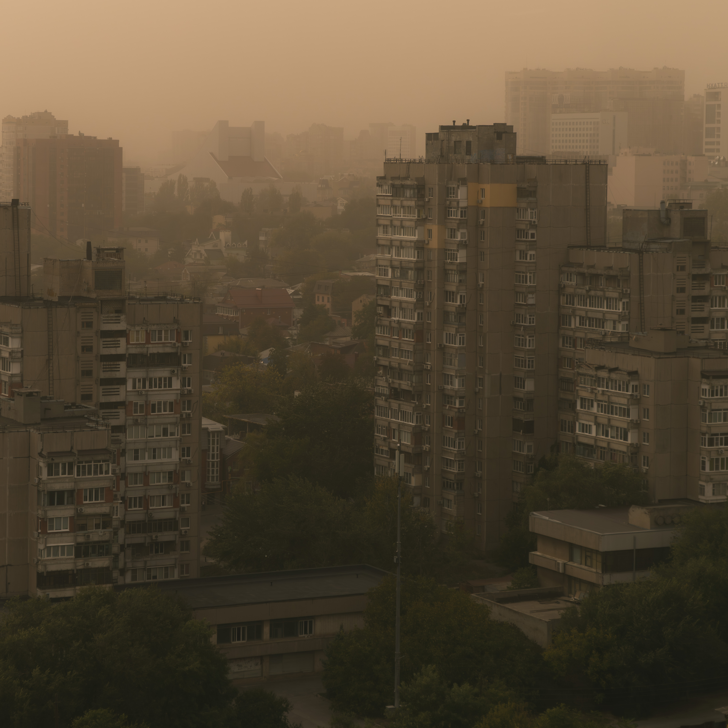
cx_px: 269
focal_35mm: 95
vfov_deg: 18.3
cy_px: 339
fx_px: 2260
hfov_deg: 18.3
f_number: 3.5
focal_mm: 65
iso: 200
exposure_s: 1/1250
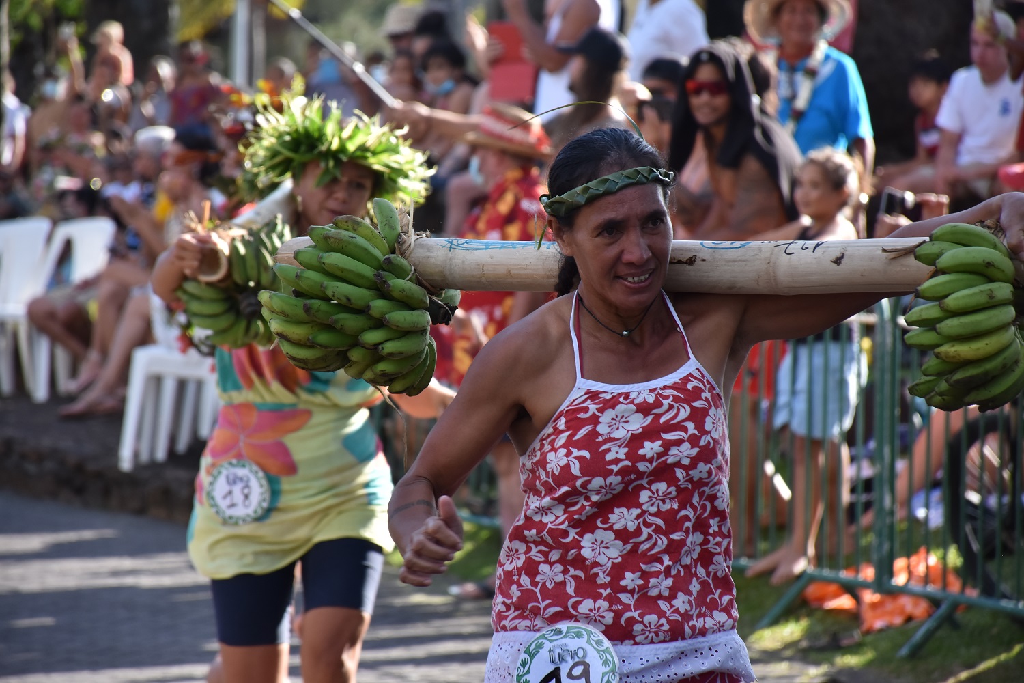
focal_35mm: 210
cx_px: 512
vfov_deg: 6.5
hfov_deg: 9.8
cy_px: 342
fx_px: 5973
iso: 500
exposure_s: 1/640
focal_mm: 140
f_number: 5.6
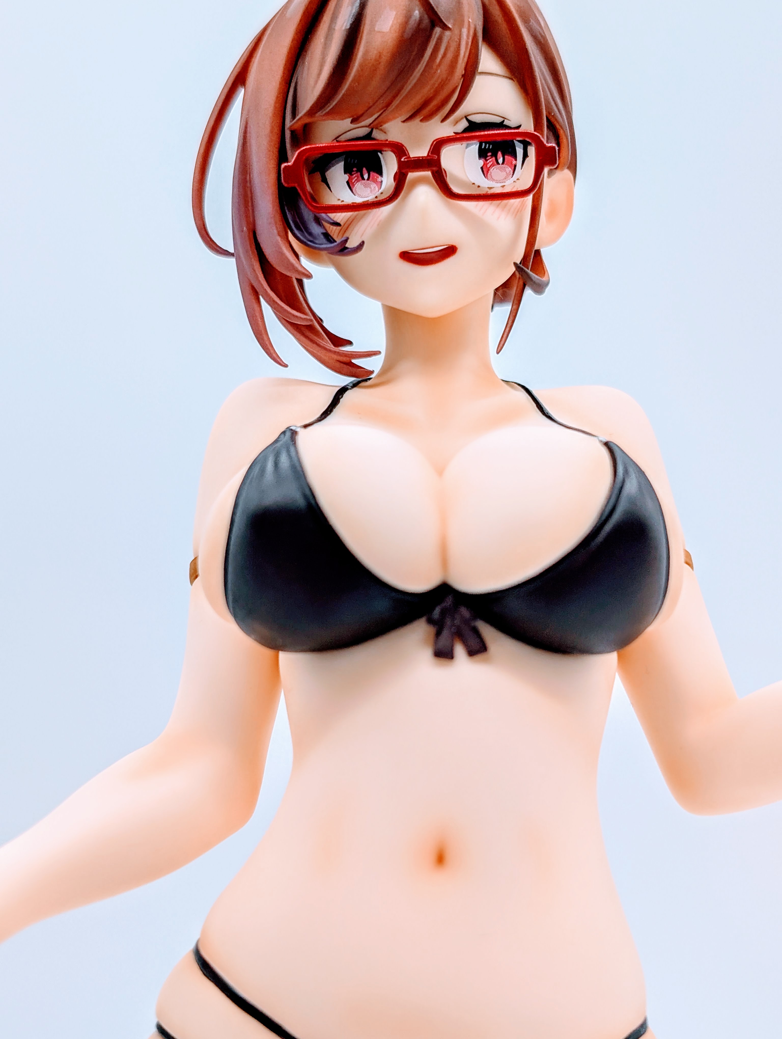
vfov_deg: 38.9
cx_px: 391
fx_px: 1472
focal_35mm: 49
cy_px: 520
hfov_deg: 29.7
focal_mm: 6.9
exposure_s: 1/127
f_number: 1.68
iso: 65
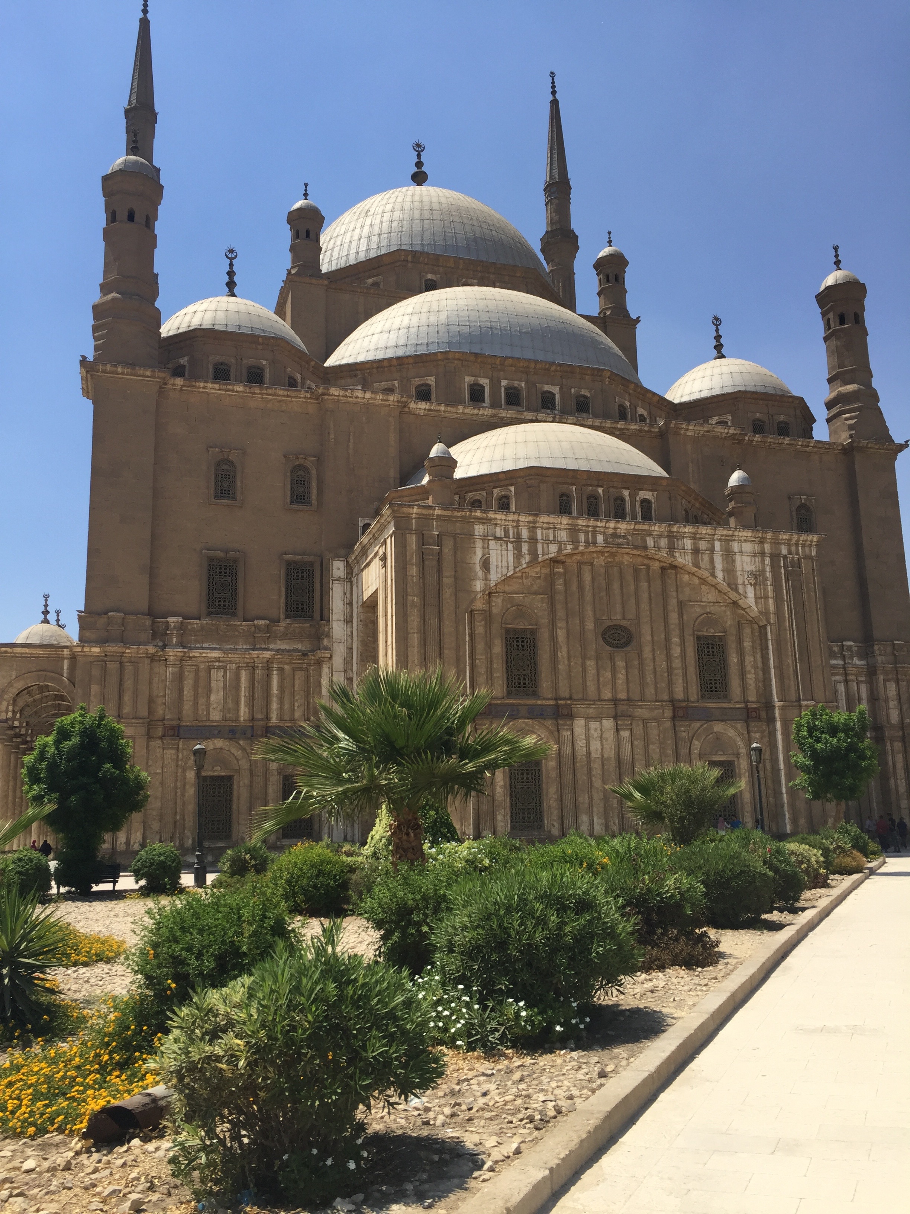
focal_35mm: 29
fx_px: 1016
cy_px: 607
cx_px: 455
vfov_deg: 61.7
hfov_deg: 48.2
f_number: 2.2
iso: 32
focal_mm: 4.15
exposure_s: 1/1980
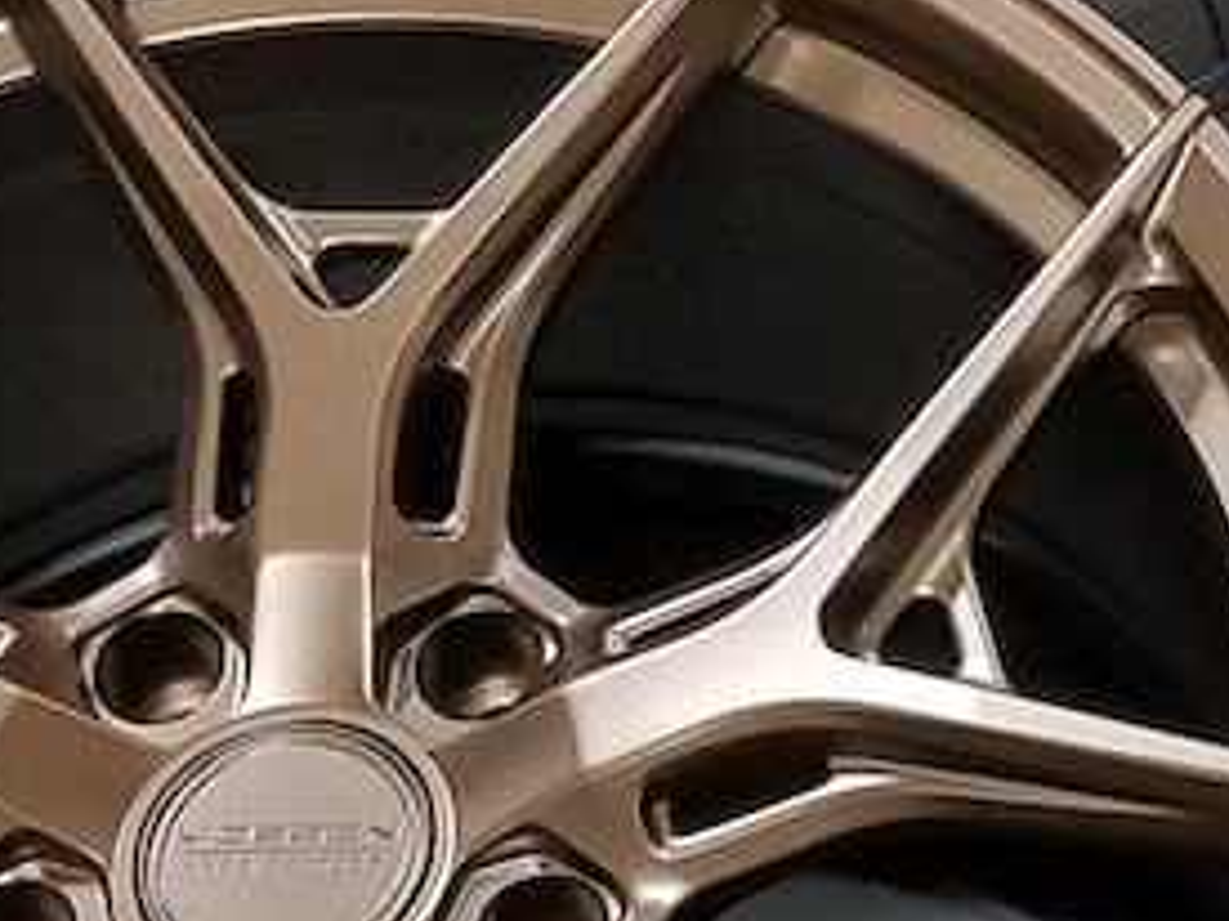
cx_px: 1676
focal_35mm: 142
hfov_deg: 13.3
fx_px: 5039
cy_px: 123
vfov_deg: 10.4
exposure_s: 1/24
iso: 200
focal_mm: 4.2
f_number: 1.7
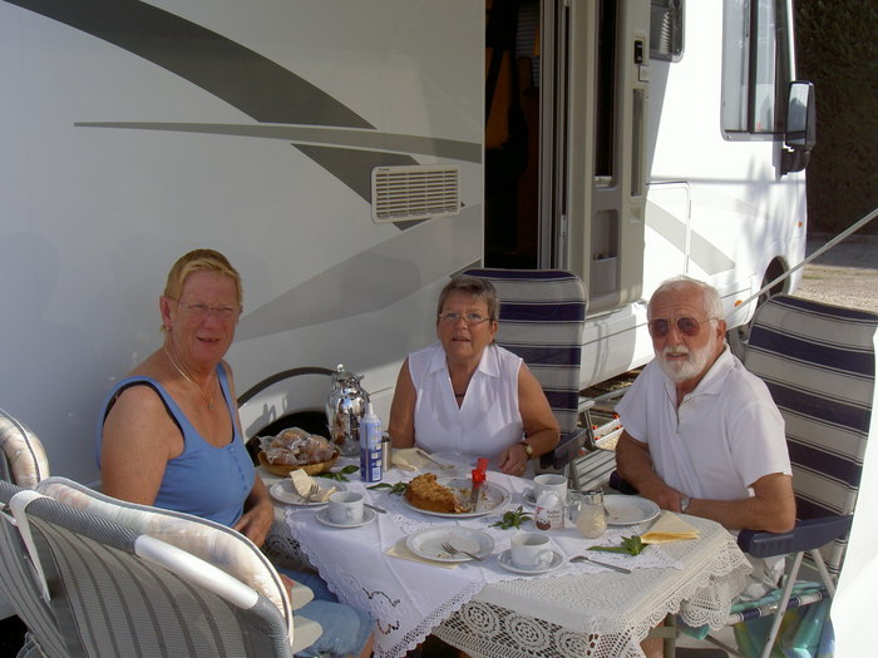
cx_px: 439
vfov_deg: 36.8
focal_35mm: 39
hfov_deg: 47.9
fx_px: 989
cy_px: 329
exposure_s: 1/320
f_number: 4.7
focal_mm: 8
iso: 50
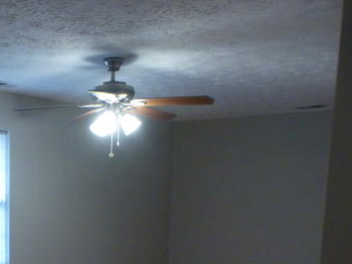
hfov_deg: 36.7
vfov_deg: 28.9
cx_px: 24
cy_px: 246
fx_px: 488
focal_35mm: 48
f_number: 3.3
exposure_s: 1/50
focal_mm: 4.3
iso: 400
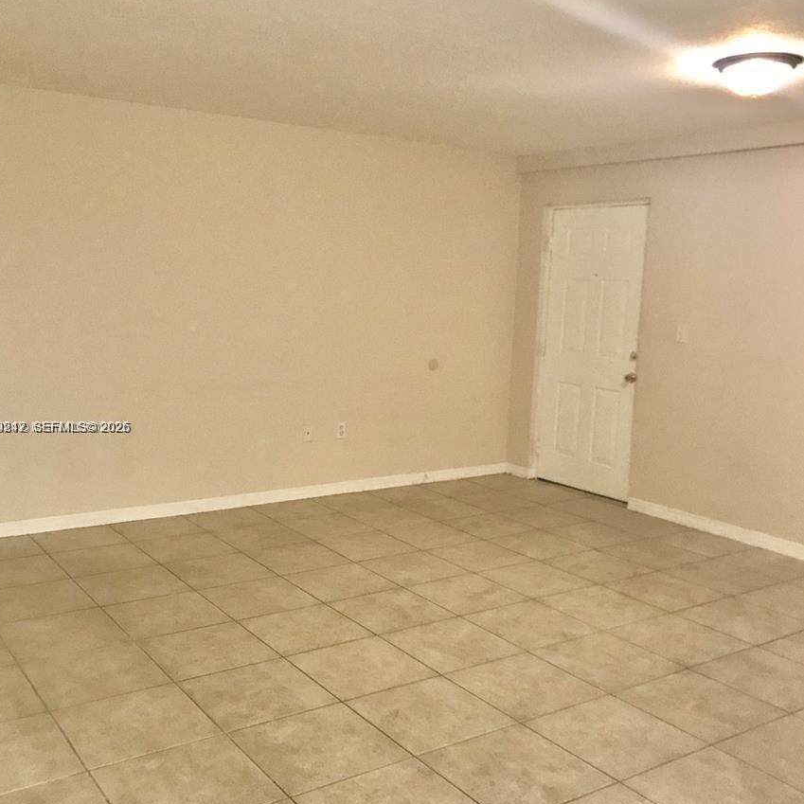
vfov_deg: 47.2
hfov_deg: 47.2
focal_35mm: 35
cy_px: 428
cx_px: 381
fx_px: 920
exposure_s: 1/13
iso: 100
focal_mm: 3.99
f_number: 1.8
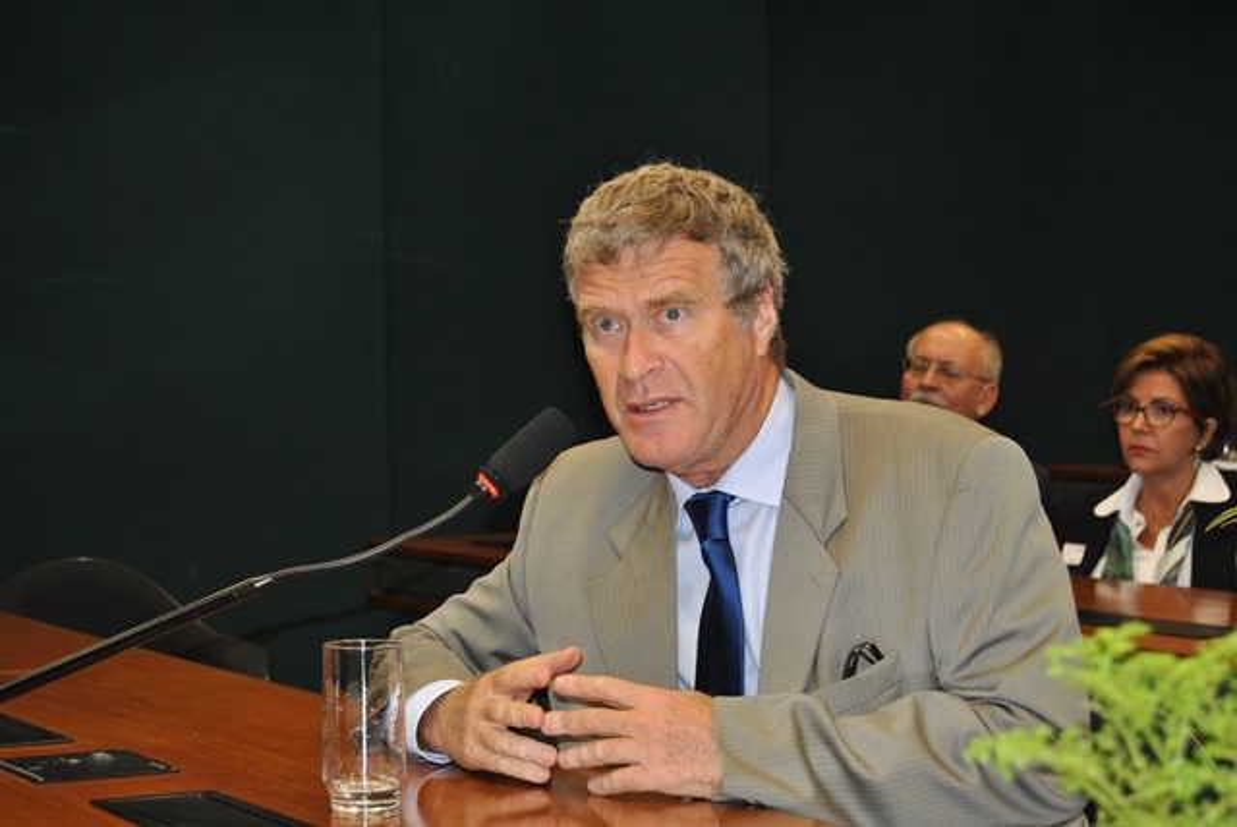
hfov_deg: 24.6
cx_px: 618
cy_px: 414
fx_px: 2837
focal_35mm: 82
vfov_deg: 16.6
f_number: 5.6
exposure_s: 1/60
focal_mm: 55
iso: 200
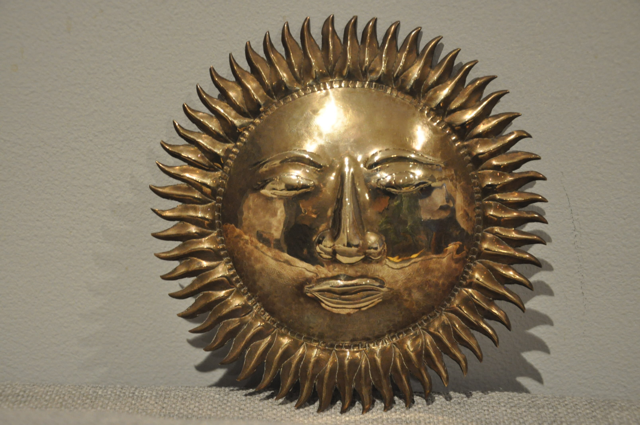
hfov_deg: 29.9
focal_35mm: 68
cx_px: 320
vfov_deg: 20.1
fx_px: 1199
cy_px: 212
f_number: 4.8
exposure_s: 1/25
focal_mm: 45
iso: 1600
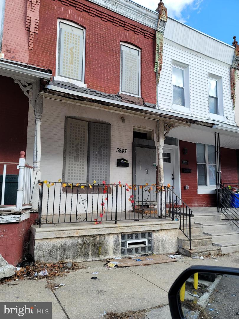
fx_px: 230
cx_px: 120
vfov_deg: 69.4
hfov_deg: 54.9
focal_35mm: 25
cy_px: 160
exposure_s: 1/253
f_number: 1.8
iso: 20
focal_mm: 7
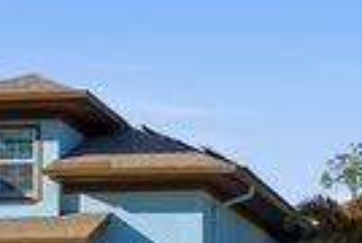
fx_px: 1199
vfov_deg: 10.9
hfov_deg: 16.7
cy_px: 421
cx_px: 394
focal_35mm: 119
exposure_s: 1/1250
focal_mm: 32
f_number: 8
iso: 200
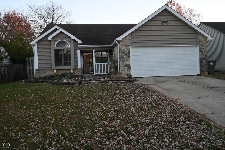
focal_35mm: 32
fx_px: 197
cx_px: 112
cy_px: 75
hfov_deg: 59.5
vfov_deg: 41.7
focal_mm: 21
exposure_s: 1/50
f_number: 4
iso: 100
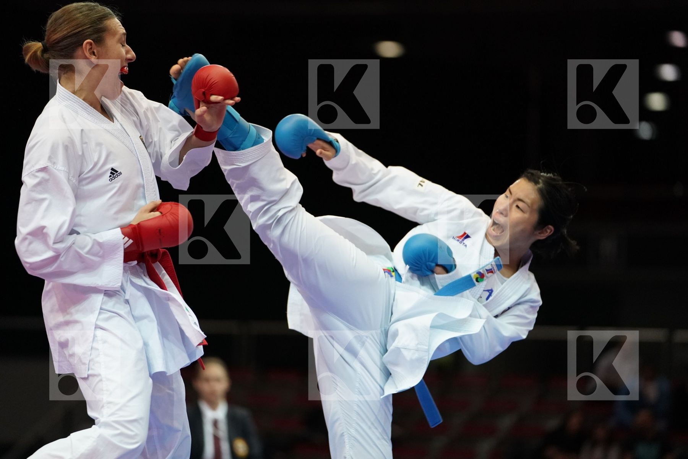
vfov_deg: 7.9
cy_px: 230
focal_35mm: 173
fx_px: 3306
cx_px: 344
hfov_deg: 11.9
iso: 4000
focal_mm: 173
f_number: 2.8
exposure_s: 1/1000
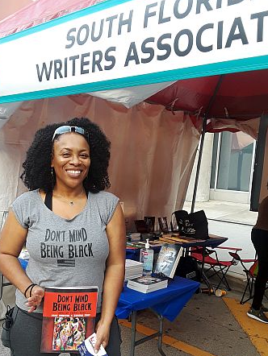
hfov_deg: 37.6
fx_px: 392
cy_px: 221
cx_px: 107
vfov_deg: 48.5
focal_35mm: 38
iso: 50
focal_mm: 2.9
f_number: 1.9
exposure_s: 1/60
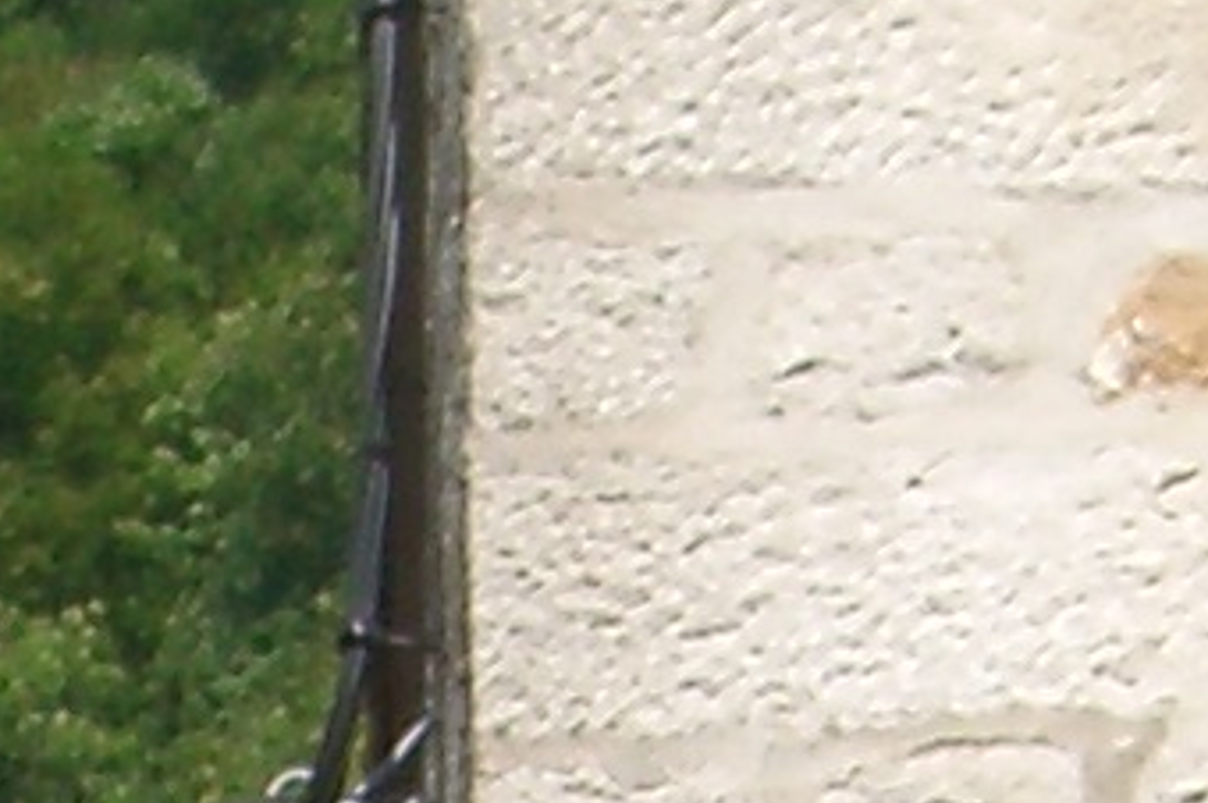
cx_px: -1396
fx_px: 16292
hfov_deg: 4.2
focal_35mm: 486
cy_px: 4225
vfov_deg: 2.7
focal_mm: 10.2
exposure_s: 1/250
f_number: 5.6
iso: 80
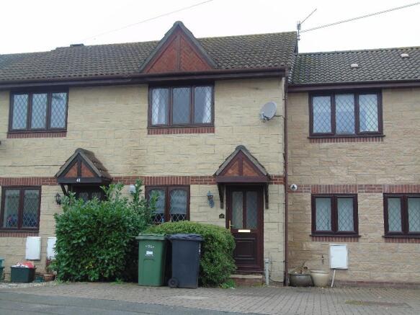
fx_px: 485
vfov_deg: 35.9
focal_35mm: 40
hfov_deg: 46.8
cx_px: 210
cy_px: 158
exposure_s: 1/80
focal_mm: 7.1
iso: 80
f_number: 3.9
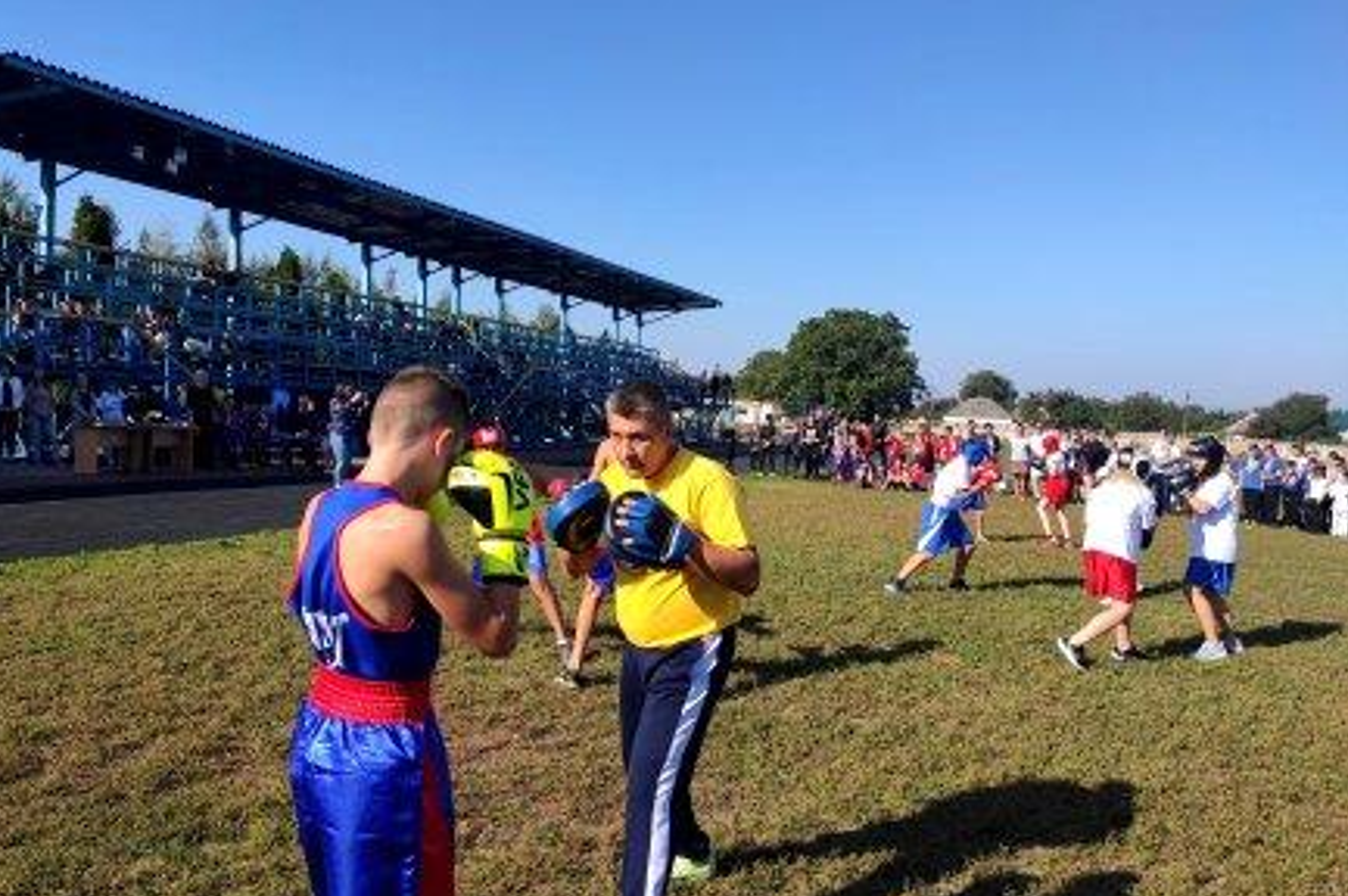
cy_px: 457
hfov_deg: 65.5
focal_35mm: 28
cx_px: 672
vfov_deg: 46.3
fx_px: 1048
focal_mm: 4.77
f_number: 1.75
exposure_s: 1/1374
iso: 112
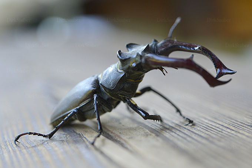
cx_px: 126
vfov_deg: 22.6
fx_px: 420
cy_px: 84
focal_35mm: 60
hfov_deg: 33.4
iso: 400
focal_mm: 60
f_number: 5
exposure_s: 1/100
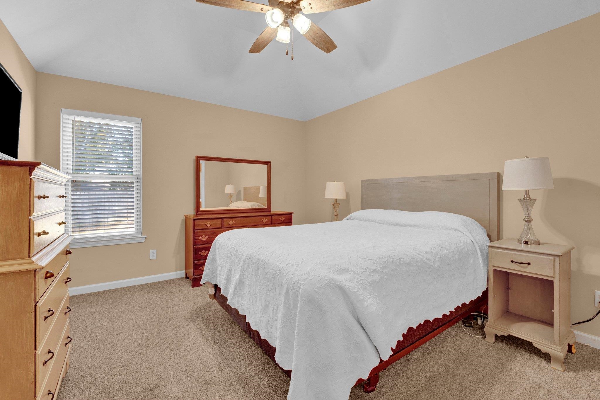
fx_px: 253
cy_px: 200
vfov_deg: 76.6
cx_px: 300
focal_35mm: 15
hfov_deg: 99.7
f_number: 8
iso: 1000
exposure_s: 1/20
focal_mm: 15.2
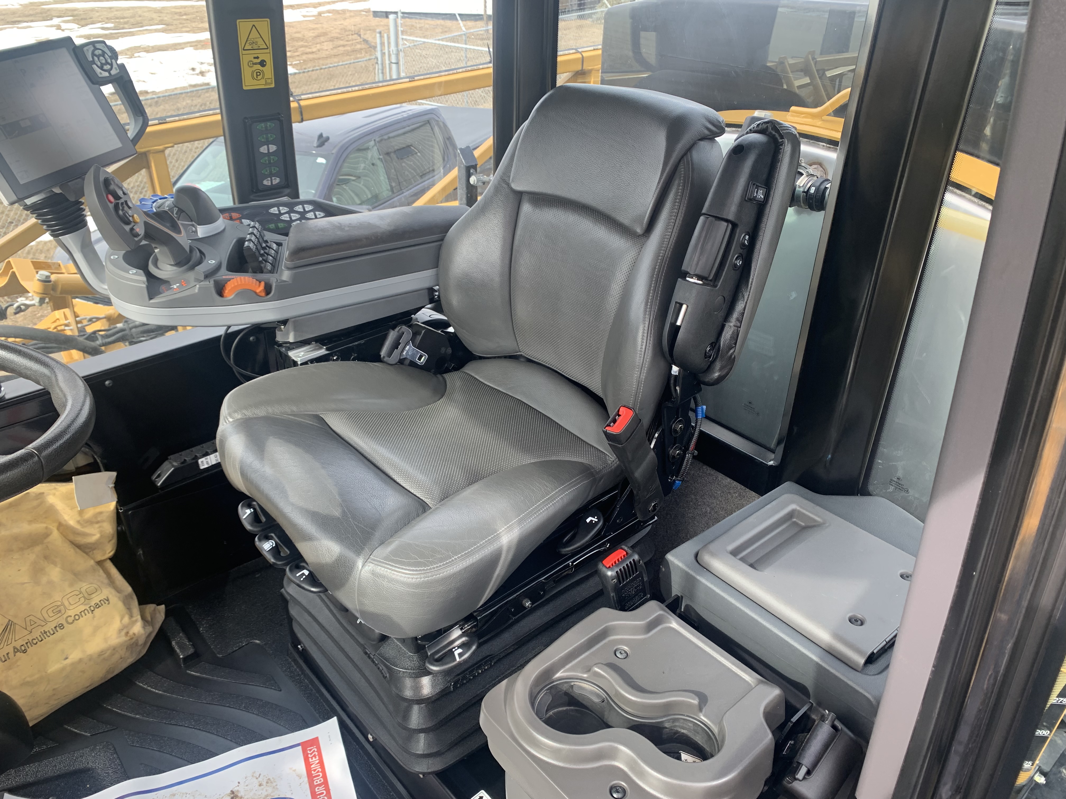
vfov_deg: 53.1
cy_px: 400
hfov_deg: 67.3
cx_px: 533
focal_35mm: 26
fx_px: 801
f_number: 1.8
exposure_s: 1/165
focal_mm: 4.25
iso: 25
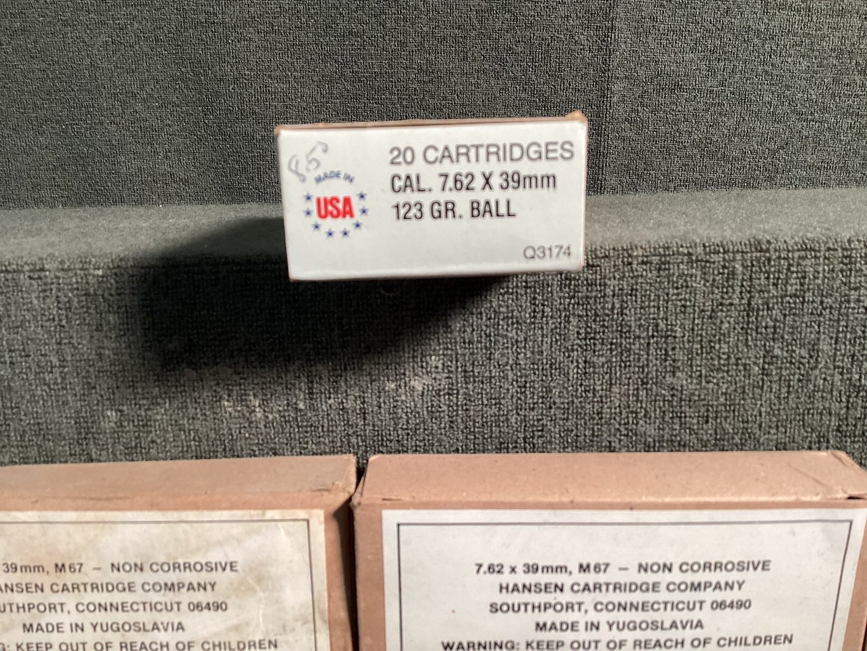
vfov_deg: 45.4
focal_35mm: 31
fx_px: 776
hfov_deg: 58.3
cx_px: 434
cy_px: 326
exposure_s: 1/60
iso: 125
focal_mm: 3.3
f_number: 2.4
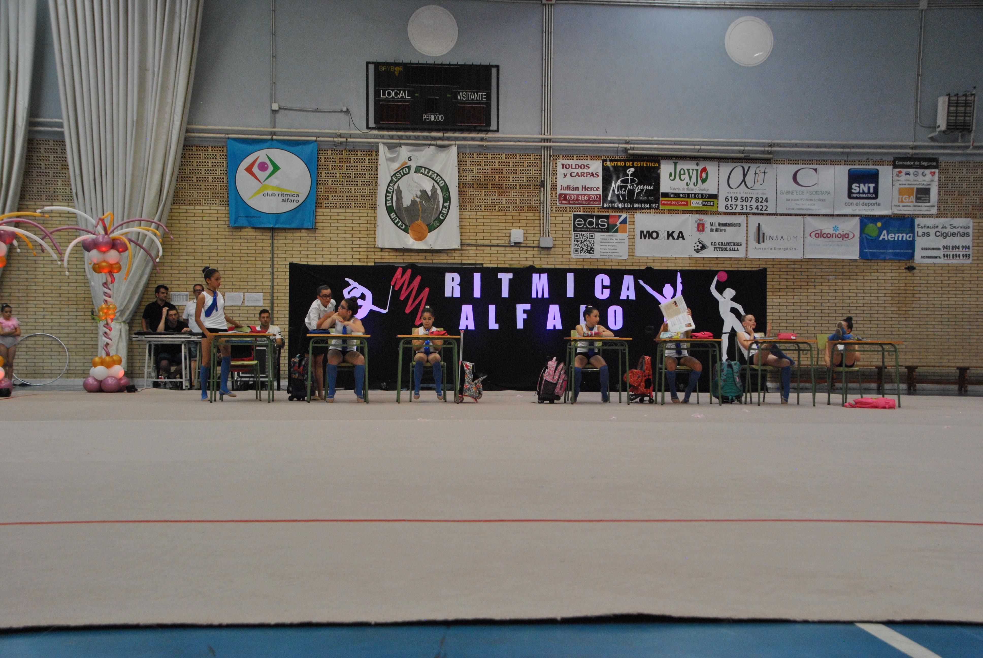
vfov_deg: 30.9
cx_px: 492
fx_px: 1189
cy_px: 329
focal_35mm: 44
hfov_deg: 44.9
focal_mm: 29
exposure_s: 1/160
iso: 800
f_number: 6.3
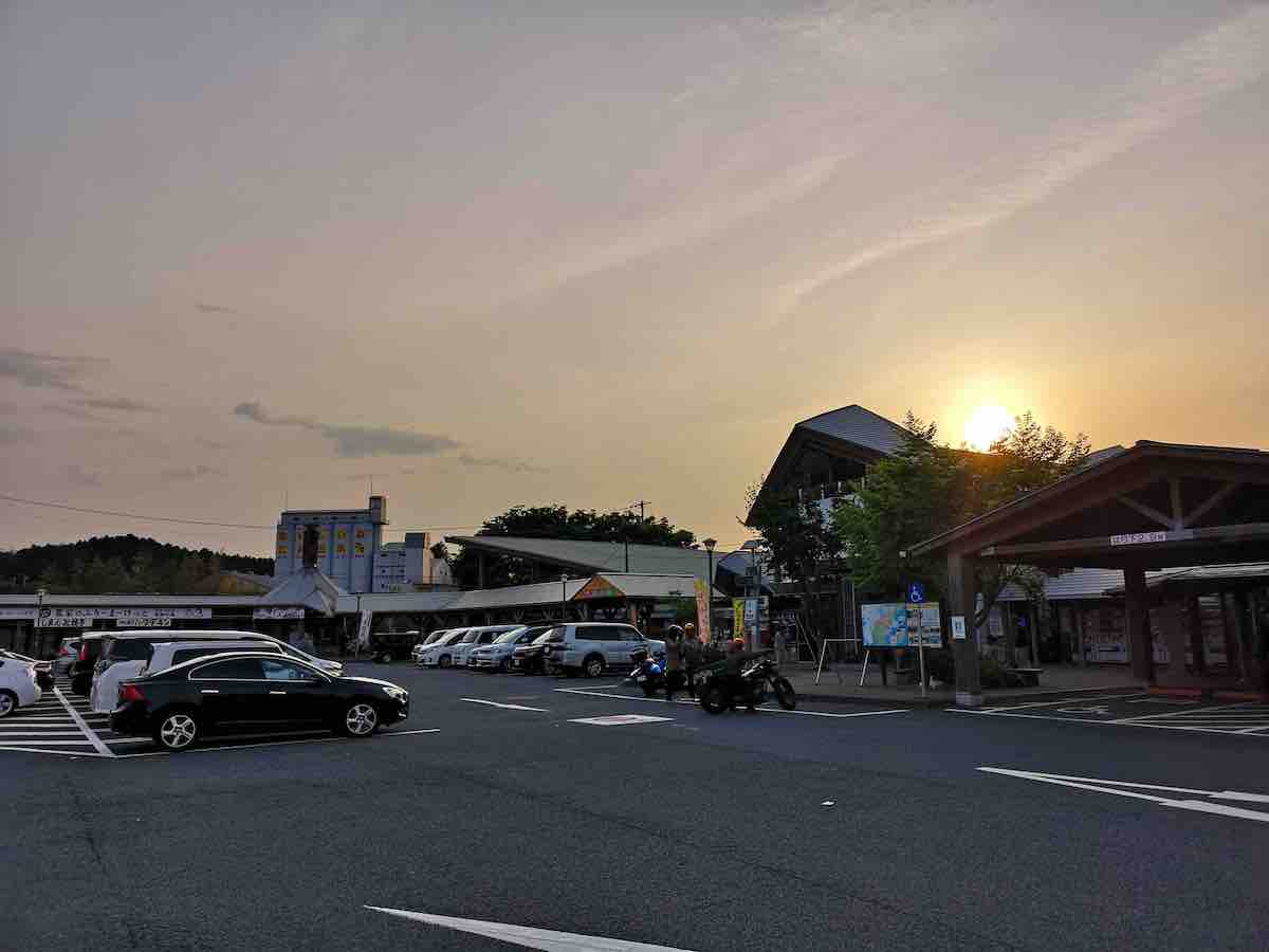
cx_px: 634
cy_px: 476
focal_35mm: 27
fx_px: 990
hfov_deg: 65.3
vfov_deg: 51.4
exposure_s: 1/3953
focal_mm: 3.95
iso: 50
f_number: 1.8
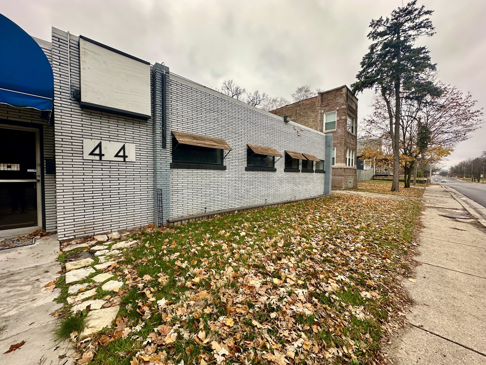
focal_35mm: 14
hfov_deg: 102.1
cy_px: 182
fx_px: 197
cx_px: 243
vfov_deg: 85.7
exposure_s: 1/133
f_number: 2.2
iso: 40
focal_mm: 2.22
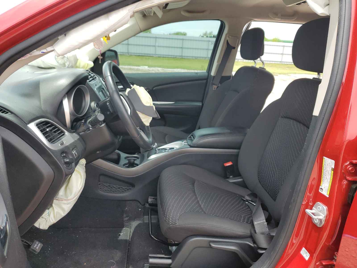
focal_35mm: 26
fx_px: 268
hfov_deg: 67.3
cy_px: 134
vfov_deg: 53.1
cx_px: 178
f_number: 1.5
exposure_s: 1/714
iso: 50
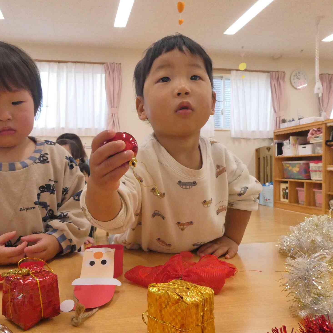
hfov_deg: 55.1
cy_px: 165
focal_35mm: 29
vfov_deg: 55.6
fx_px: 316
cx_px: 129
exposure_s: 1/125
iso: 500
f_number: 3.3
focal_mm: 4.3
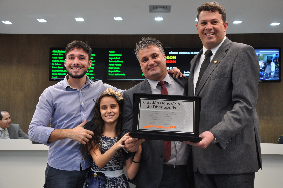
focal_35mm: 57
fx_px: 448
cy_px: 94
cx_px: 142
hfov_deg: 35.1
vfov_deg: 23.7
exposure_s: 1/30
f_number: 5.6
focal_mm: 38
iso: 500
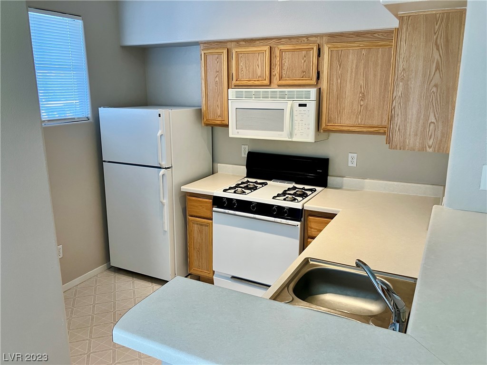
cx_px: 244
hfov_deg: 63.4
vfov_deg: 49.7
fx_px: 394
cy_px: 182
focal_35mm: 28
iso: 50
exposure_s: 1/60
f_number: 1.8
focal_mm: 3.99
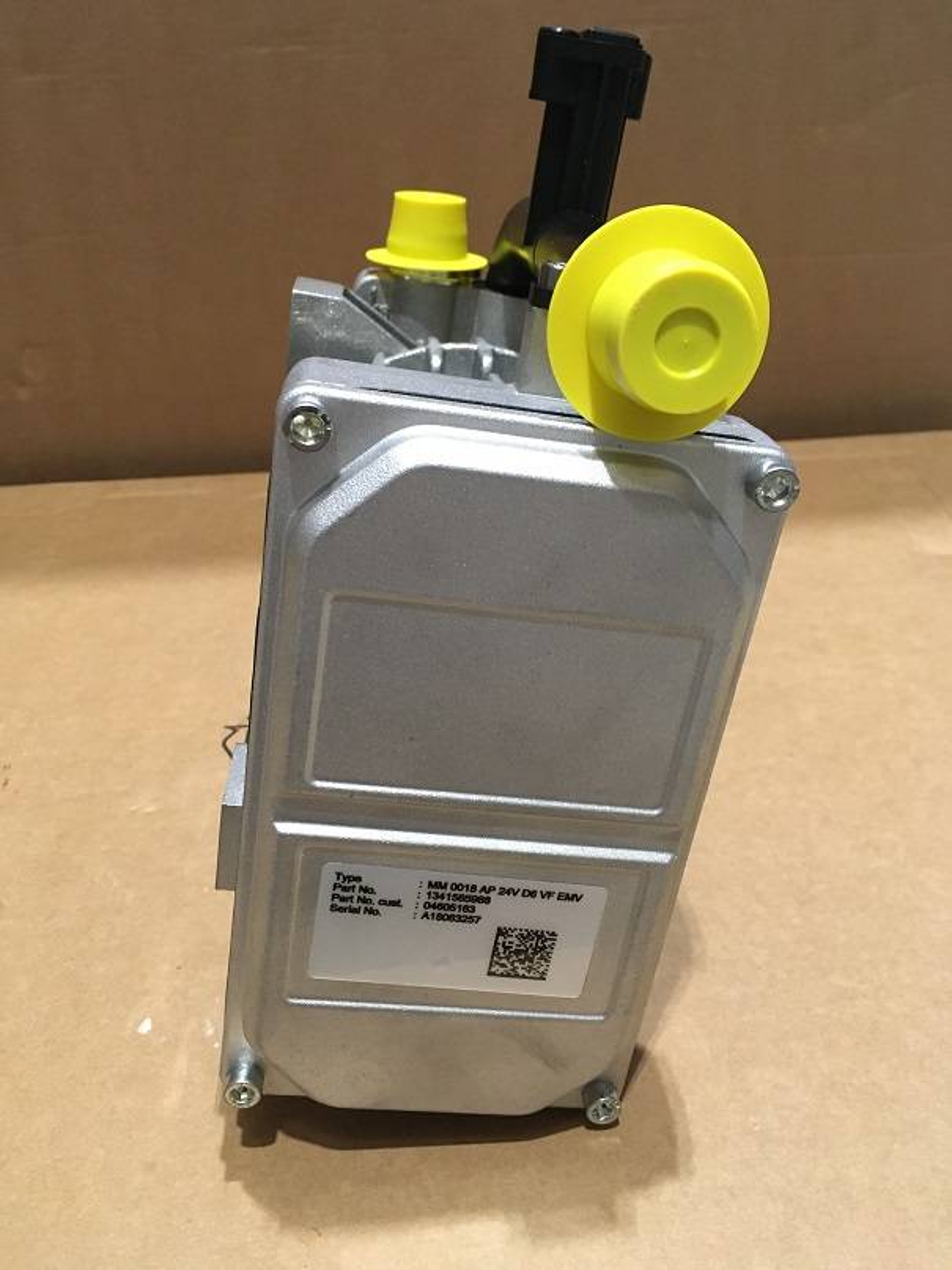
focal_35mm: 29
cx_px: 476
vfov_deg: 61.7
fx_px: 1064
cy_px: 635
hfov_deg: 48.2
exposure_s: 1/20
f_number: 2.2
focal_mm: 4.15
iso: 200
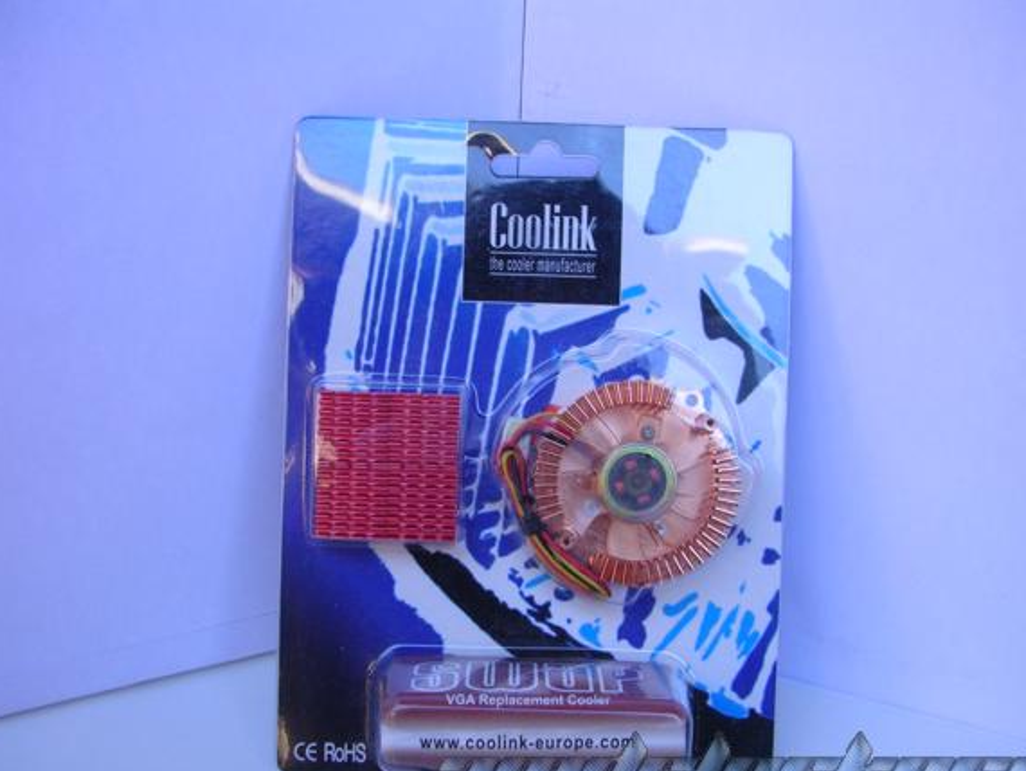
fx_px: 1186
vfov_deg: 36.0
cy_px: 404
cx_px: 529
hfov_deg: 46.8
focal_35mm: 40
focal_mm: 5.8
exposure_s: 1/90.9
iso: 50
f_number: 2.8
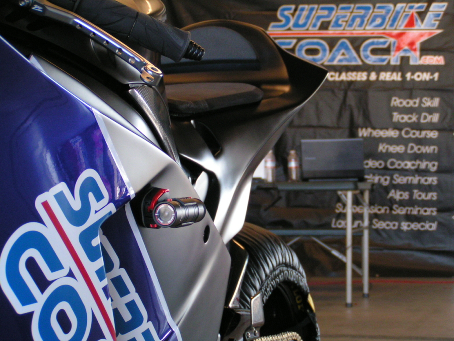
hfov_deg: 22.8
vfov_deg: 17.2
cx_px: 227
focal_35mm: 86
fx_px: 1128
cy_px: 170
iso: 200
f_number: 3.2
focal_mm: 13.2
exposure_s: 1/100
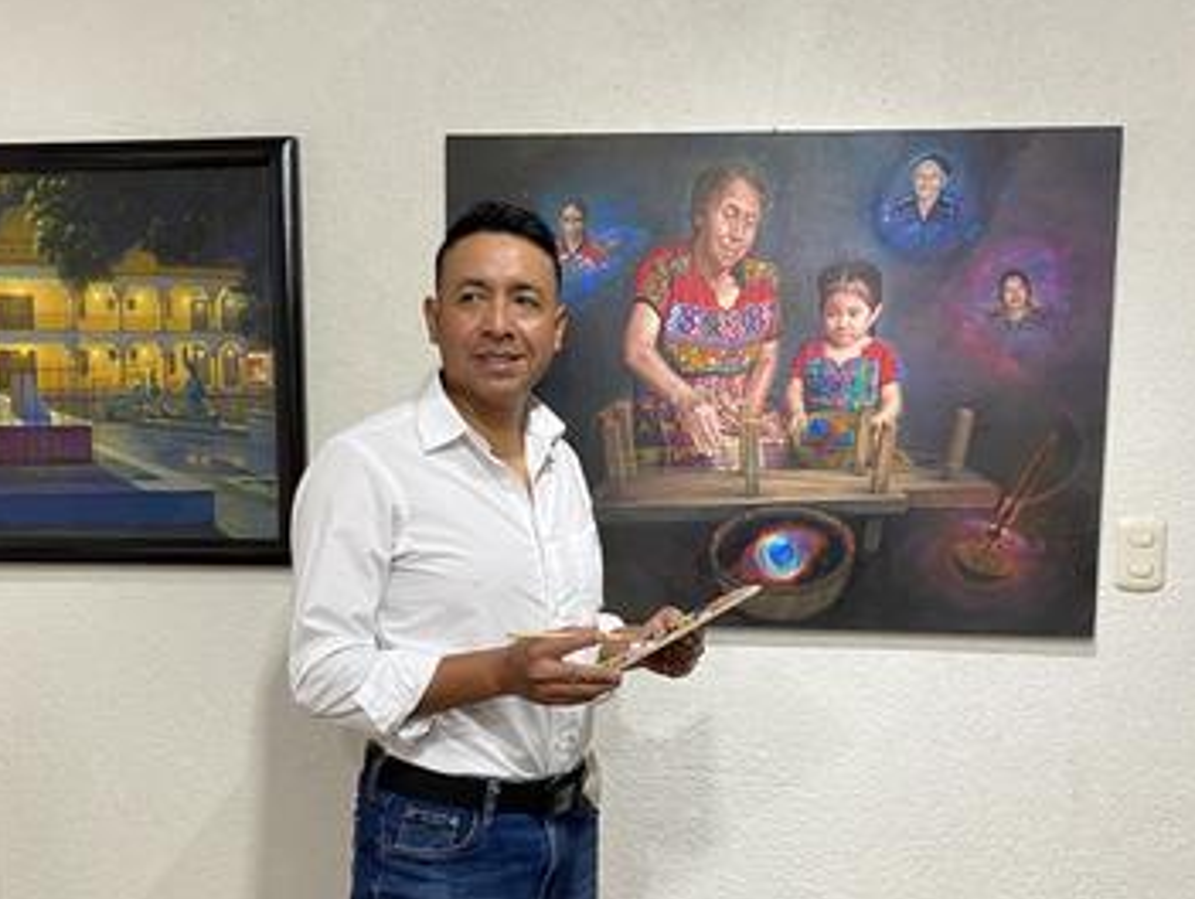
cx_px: 616
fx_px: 1279
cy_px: 560
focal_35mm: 37
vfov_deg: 38.5
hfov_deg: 50.1
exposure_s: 1/60
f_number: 1.8
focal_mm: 4.25
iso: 100
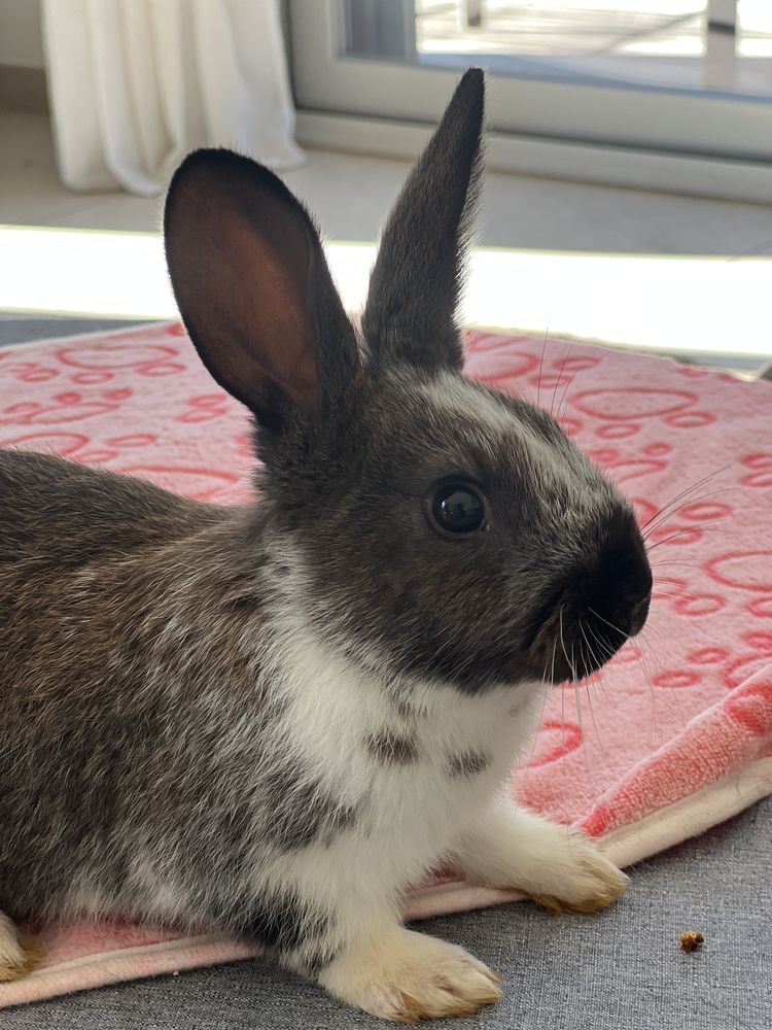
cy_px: 515
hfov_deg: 19.1
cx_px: 386
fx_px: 2290
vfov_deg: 25.3
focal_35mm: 77
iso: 100
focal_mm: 9
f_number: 2.8
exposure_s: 1/121
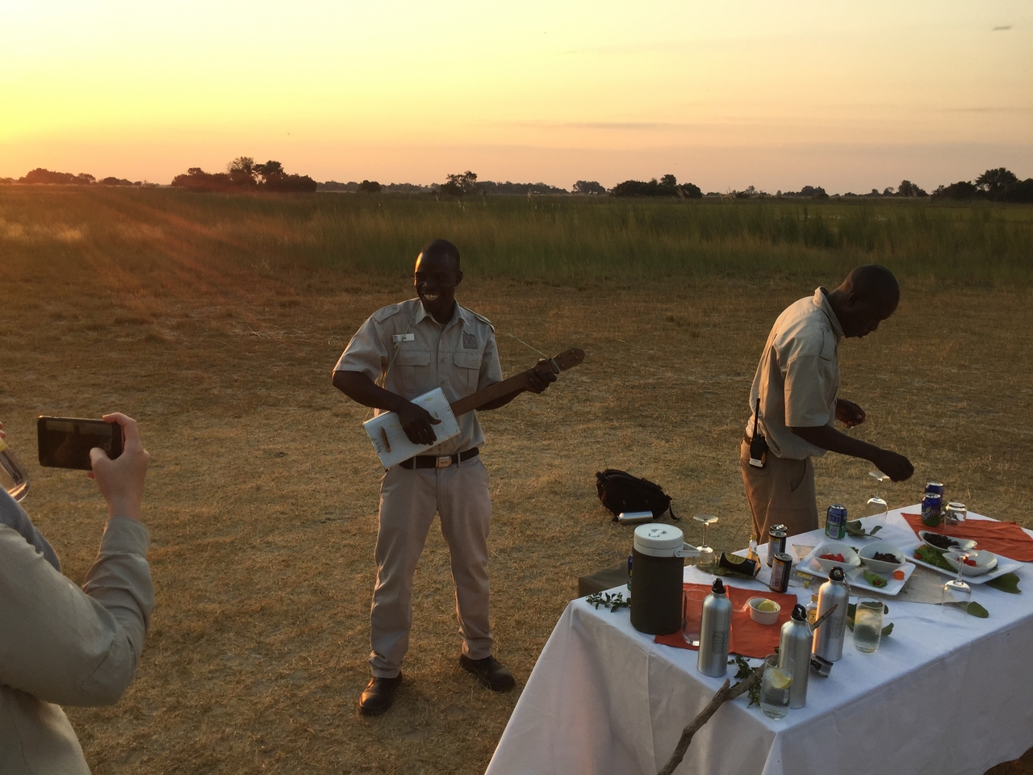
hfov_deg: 61.7
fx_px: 865
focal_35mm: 29
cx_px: 516
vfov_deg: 48.2
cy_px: 388
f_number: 2.2
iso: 32
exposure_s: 1/377
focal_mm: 4.15
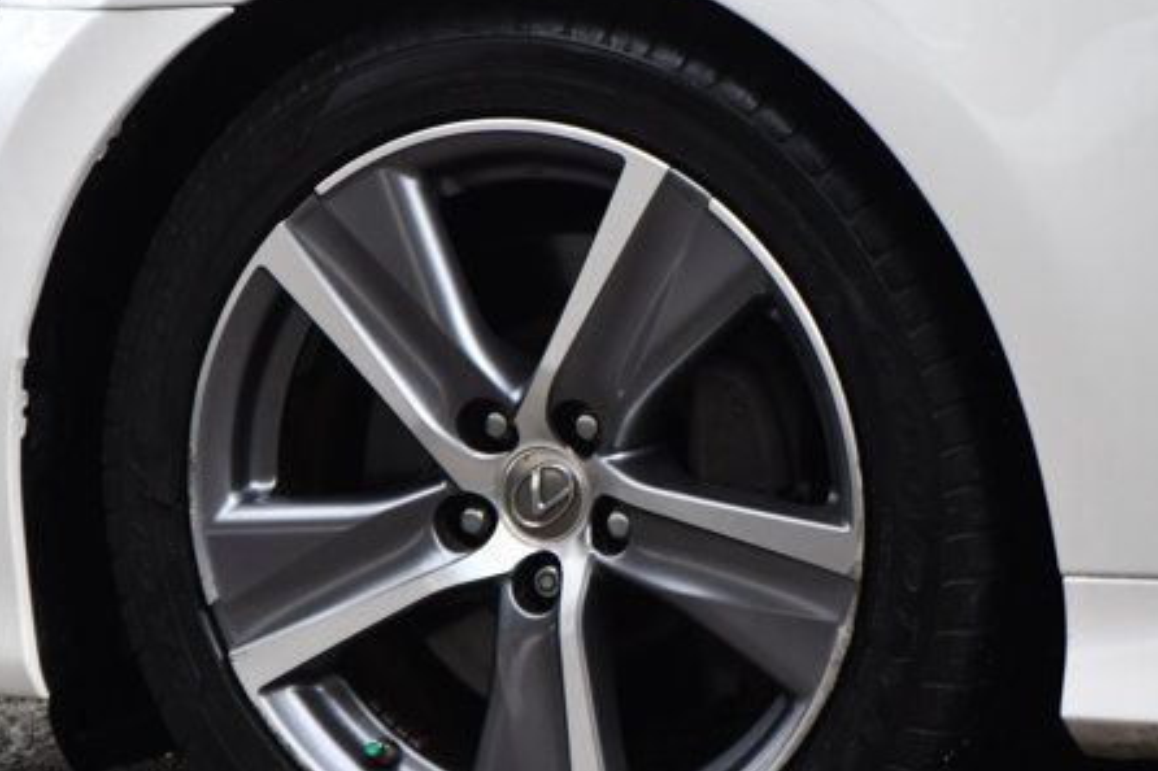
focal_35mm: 323
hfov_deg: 6.4
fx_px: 10385
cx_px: 522
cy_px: 453
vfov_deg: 4.3
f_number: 5
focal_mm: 150
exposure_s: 1/250
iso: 1000
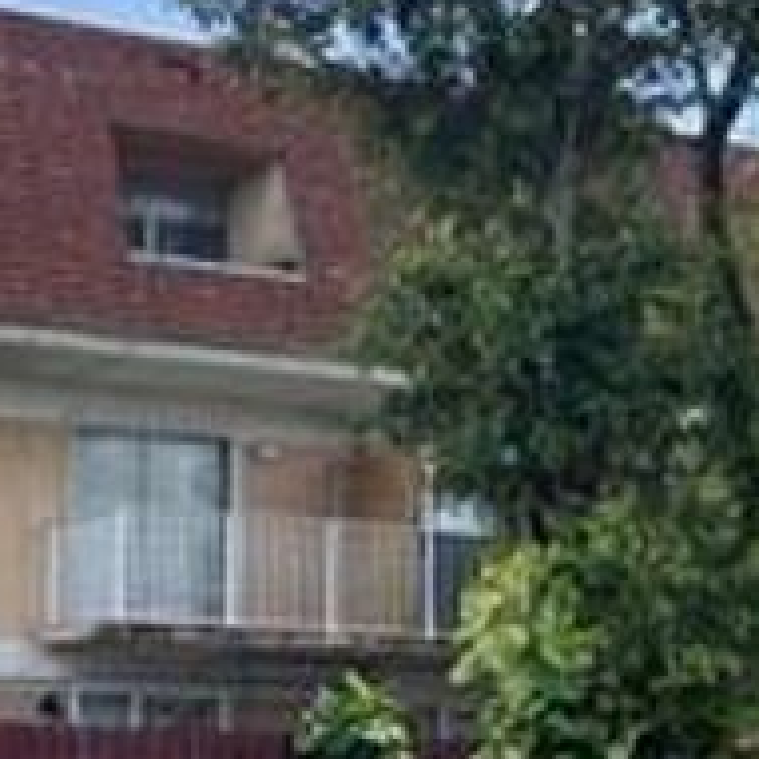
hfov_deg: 22.9
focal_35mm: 67
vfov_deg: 25.4
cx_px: -227
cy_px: 562
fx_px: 1662
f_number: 1.8
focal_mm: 3
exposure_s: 1/898
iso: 16
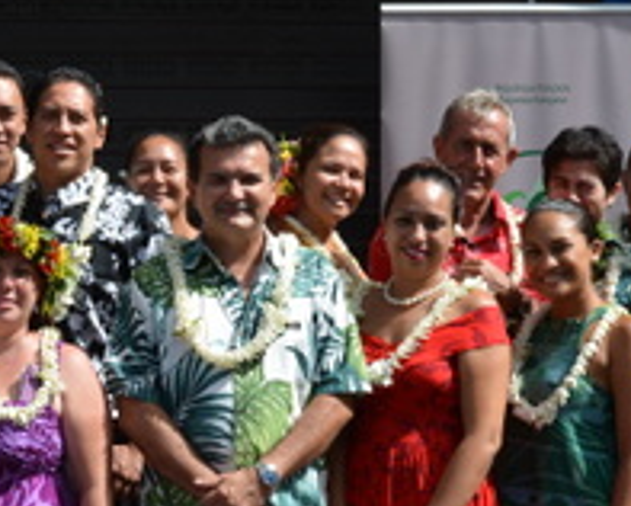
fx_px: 2561
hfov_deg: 14.0
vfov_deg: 11.2
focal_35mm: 137
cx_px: 115
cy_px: 456
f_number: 8
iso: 125
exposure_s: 1/250
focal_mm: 30
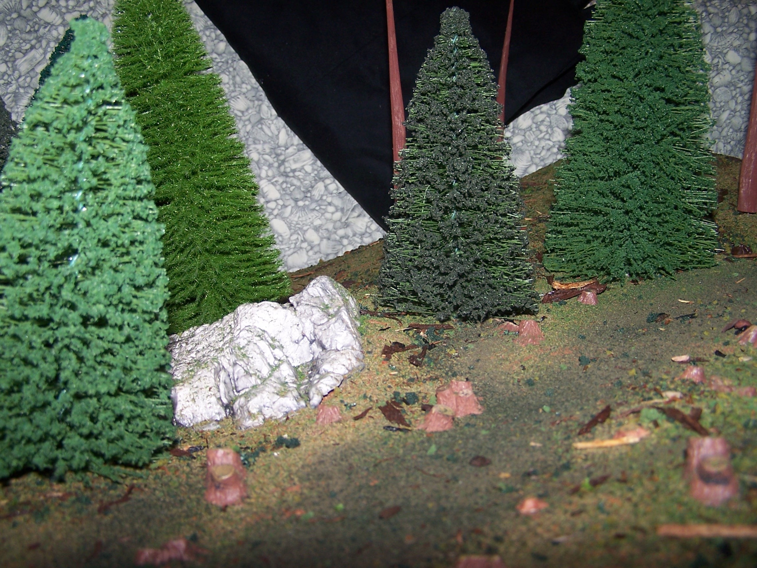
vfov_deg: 37.7
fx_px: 831
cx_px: 378
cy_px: 284
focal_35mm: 38
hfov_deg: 49.0
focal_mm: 6.3
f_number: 2.8
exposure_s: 1/60
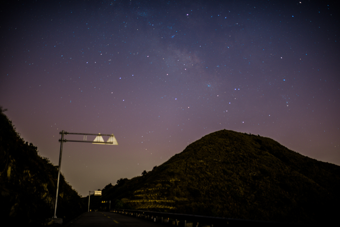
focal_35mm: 35
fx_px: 331
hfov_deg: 54.4
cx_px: 170
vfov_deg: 37.9
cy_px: 114
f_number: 1.4
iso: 100
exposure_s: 25
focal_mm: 35
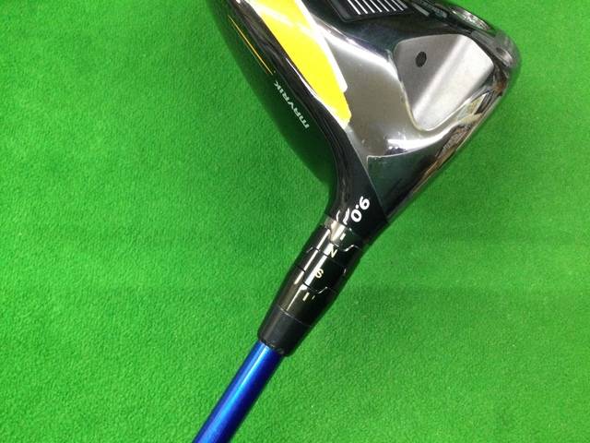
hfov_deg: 58.4
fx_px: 528
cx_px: 295
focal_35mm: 31
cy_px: 222
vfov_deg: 45.4
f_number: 2.4
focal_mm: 3.3
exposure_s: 1/30
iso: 160
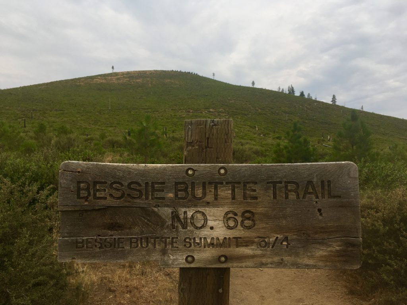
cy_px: 152
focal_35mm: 29
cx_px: 204
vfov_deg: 48.2
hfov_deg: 61.7
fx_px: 341
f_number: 2.2
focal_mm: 4.15
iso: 25
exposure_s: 1/368
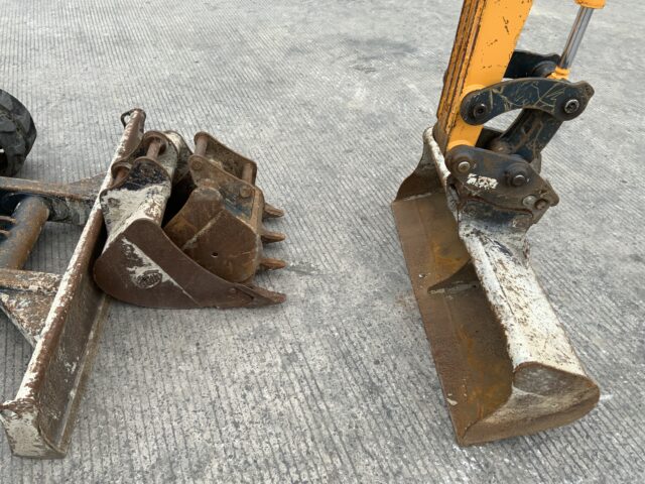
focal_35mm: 29
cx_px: 322
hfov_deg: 61.7
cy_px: 242
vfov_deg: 48.2
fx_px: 540
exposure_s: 1/149
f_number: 1.8
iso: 16
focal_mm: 3
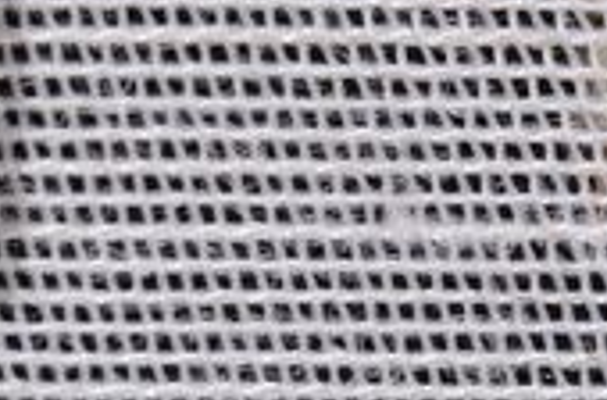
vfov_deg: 2.3
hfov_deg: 3.5
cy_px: -307
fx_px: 10001
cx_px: -496
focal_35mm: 595
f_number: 25
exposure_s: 1/60
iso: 100
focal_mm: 85
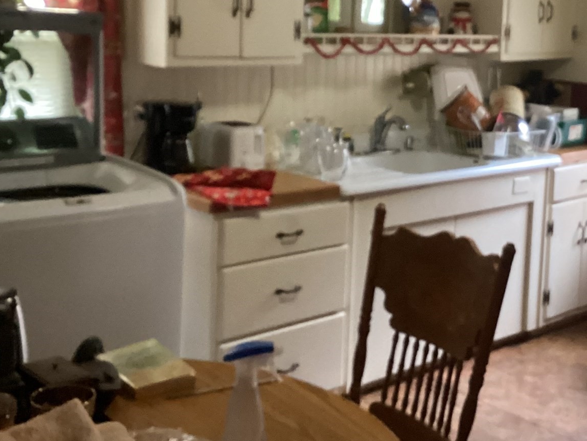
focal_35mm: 55
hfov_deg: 34.4
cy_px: 114
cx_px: 417
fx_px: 933
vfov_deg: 26.3
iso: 400
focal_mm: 3.3
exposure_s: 1/30
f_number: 2.4
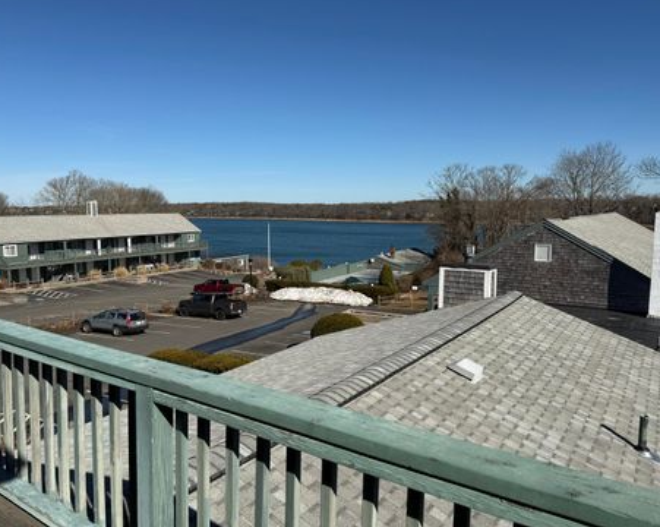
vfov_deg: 54.9
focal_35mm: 26
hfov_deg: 66.0
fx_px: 507
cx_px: 301
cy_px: 264
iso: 80
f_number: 1.78
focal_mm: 6.76
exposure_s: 1/8130
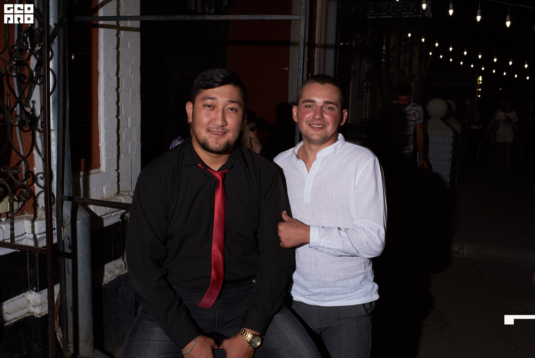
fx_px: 520
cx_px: 268
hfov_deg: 54.4
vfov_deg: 37.9
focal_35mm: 35
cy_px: 179
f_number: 11
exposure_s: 1/100
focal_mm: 35
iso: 250
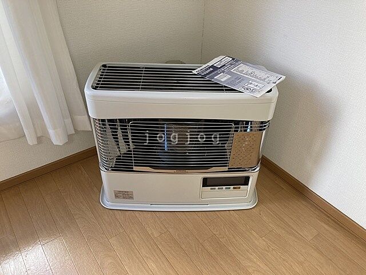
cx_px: 183
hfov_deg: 63.4
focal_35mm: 28
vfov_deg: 49.7
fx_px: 296
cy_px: 138
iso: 80
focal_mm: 3.99
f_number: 1.8
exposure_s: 1/100
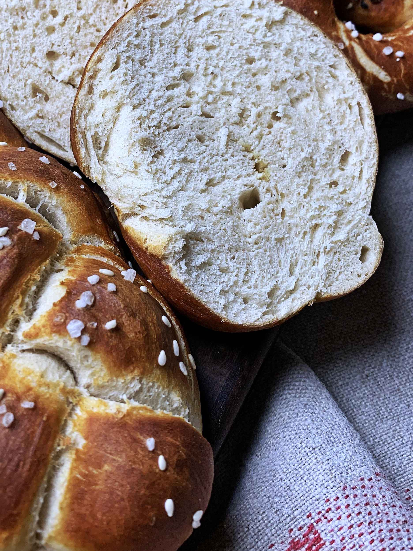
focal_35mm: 42
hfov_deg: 34.1
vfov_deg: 44.1
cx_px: 146
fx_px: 668
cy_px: 182
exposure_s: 1/100
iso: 64
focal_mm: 4.25
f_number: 1.8
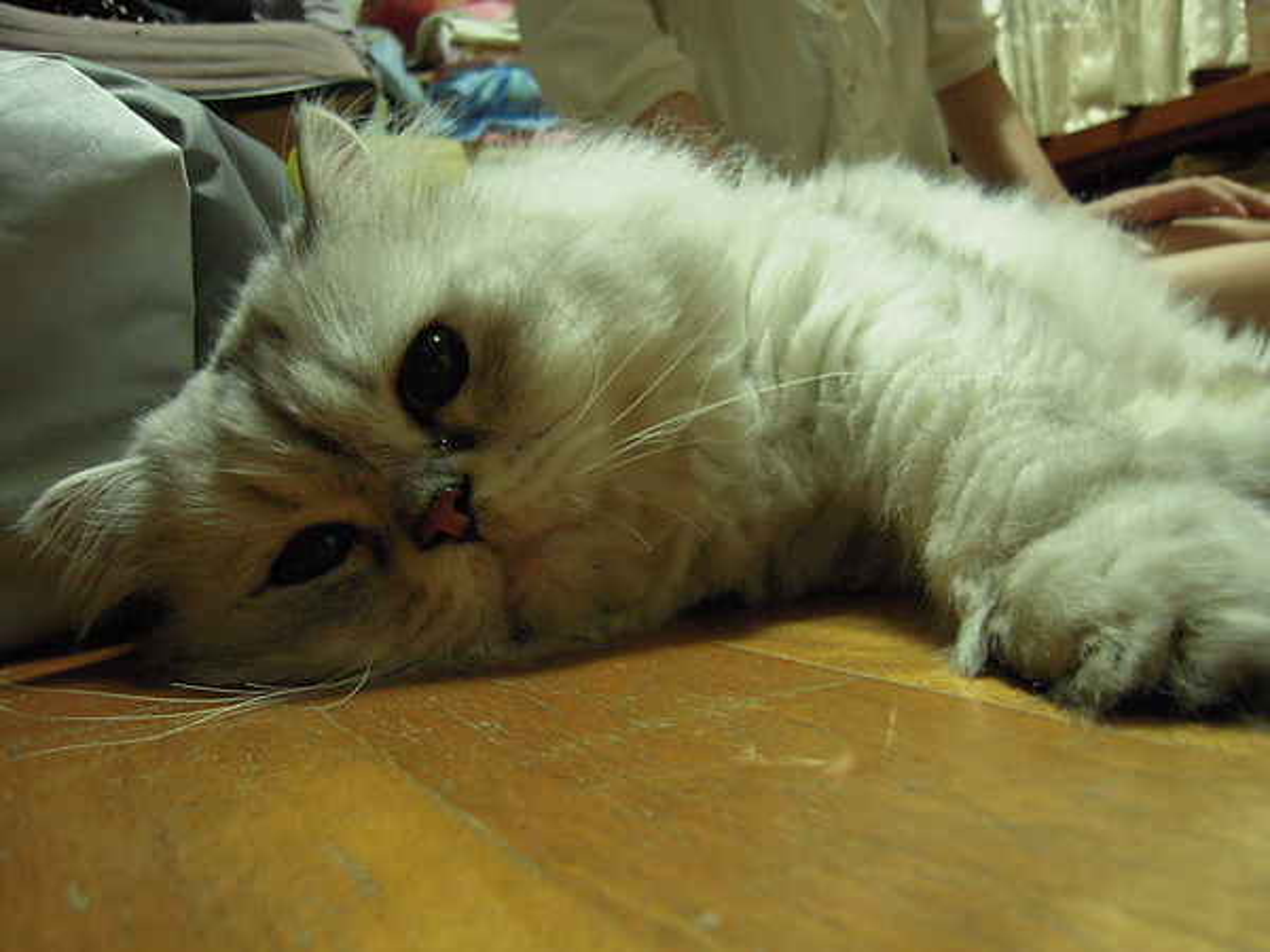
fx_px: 1027
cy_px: 476
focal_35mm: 28
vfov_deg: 49.7
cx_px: 635
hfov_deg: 63.4
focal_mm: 5
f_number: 2.7
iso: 800
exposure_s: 1/4
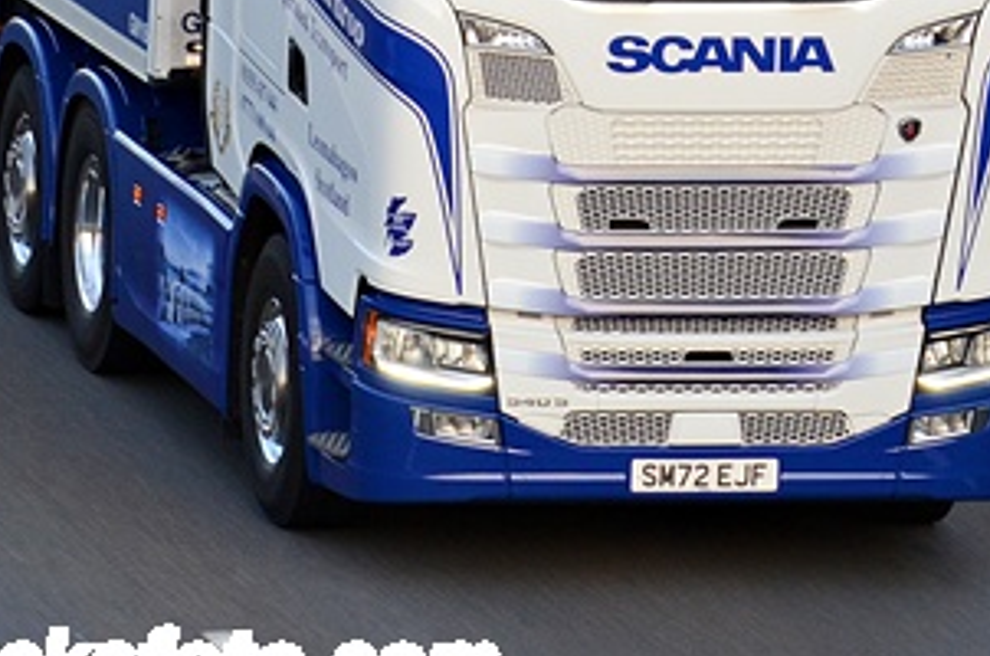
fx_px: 10044
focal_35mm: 366
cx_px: 423
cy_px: -148
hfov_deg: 5.6
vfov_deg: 3.7
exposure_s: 1/125
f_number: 9
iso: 800
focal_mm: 92
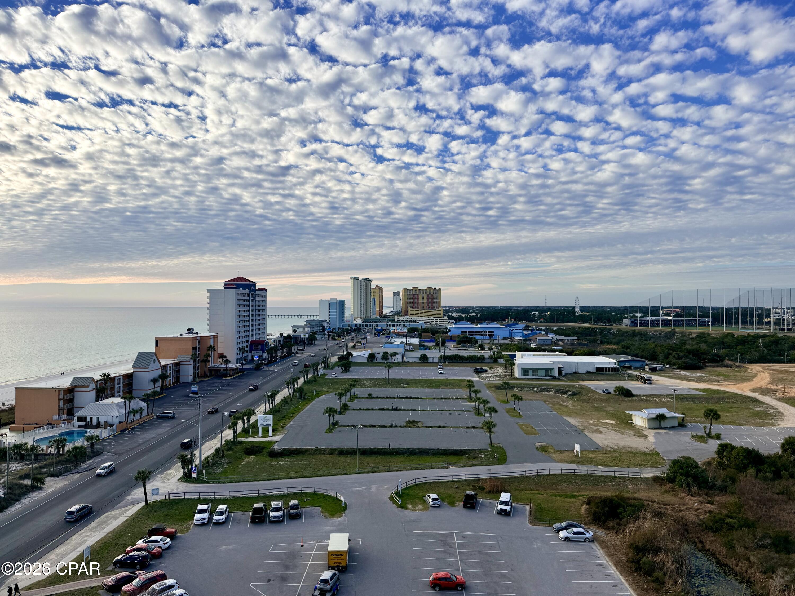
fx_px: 551
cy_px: 298
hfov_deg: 71.6
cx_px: 398
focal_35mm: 24
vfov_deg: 56.8
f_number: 1.78
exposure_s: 1/4673
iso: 80
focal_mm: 6.76
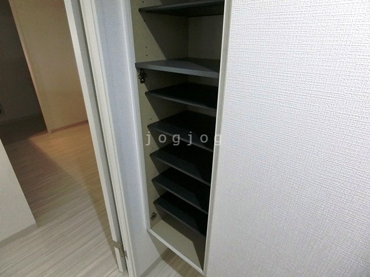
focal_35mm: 19
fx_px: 203
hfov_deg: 84.7
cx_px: 185
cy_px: 138
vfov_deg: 68.7
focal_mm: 4.06
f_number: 2.7
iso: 1600
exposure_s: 1/160
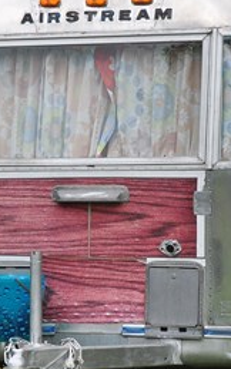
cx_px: 107
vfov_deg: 10.9
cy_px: 181
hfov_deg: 6.8
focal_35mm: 193
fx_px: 1943
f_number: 8
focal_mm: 32
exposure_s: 1/250
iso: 400
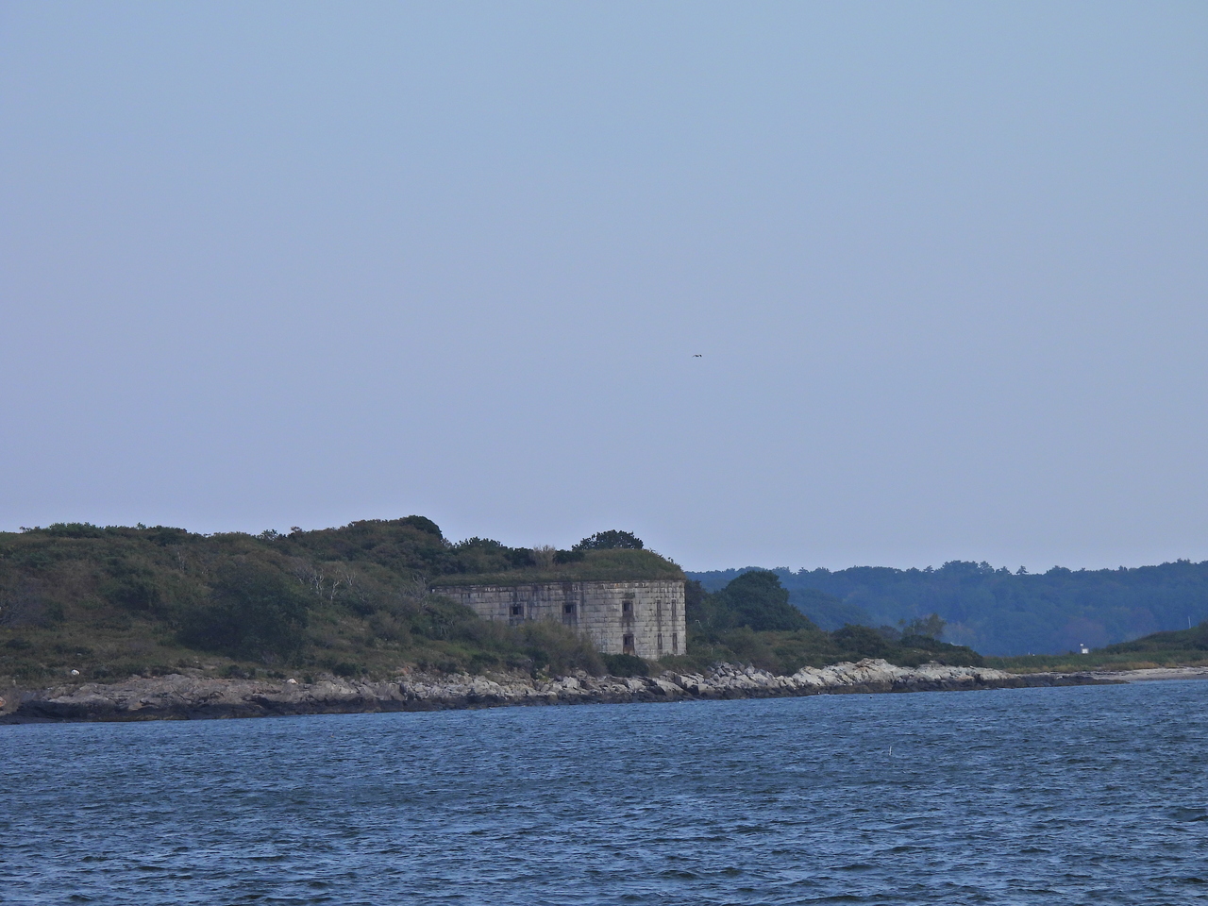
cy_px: 453
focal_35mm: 300
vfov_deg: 5.0
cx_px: 604
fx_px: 10469
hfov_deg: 6.6
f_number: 5
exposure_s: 1/800
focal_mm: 53.5
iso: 100
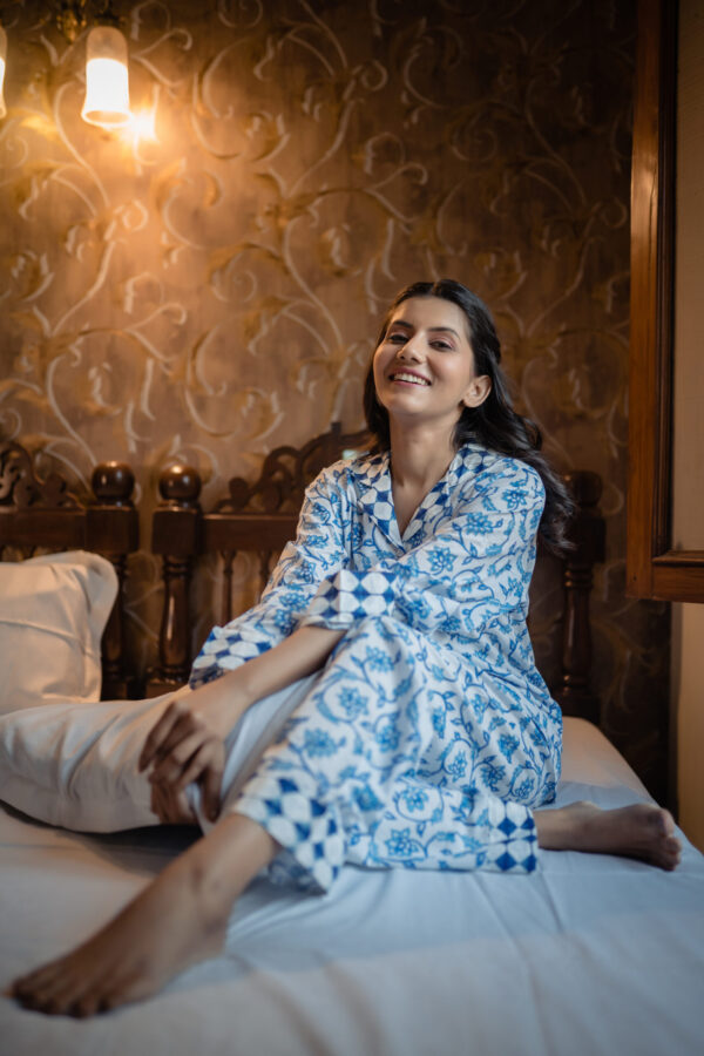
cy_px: 528
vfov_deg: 54.4
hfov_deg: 37.9
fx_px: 1027
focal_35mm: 35
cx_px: 352
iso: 640
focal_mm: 35
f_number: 1.4
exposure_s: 1/250
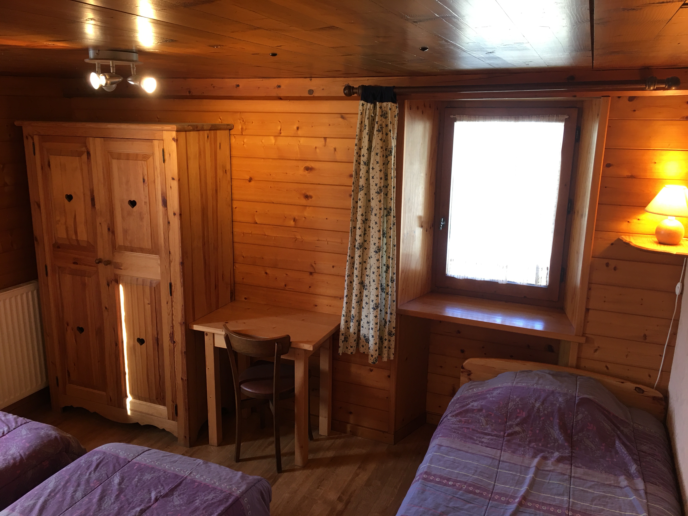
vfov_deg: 48.2
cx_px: 344
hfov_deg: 61.7
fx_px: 576
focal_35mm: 29
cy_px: 258
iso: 32
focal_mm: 4.15
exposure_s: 1/17
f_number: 2.2
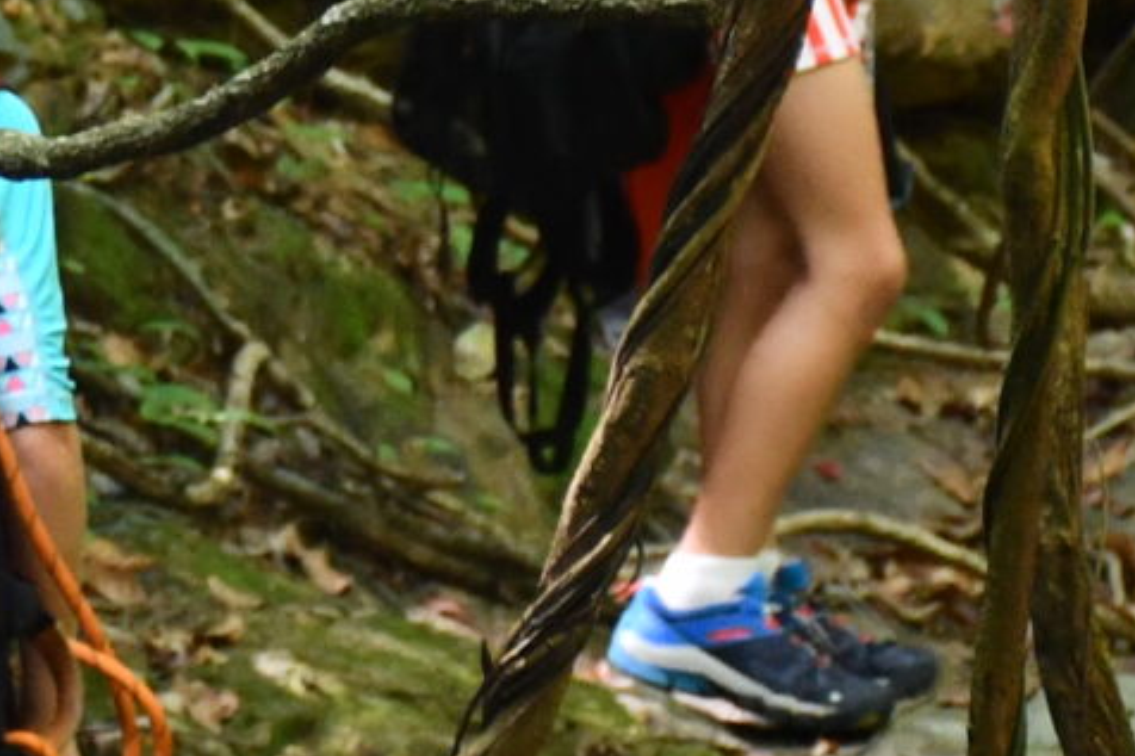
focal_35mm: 452
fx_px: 14245
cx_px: -591
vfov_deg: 3.0
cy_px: -63
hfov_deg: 4.5
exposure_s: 1/125
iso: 1600
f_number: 4.8
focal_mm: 56
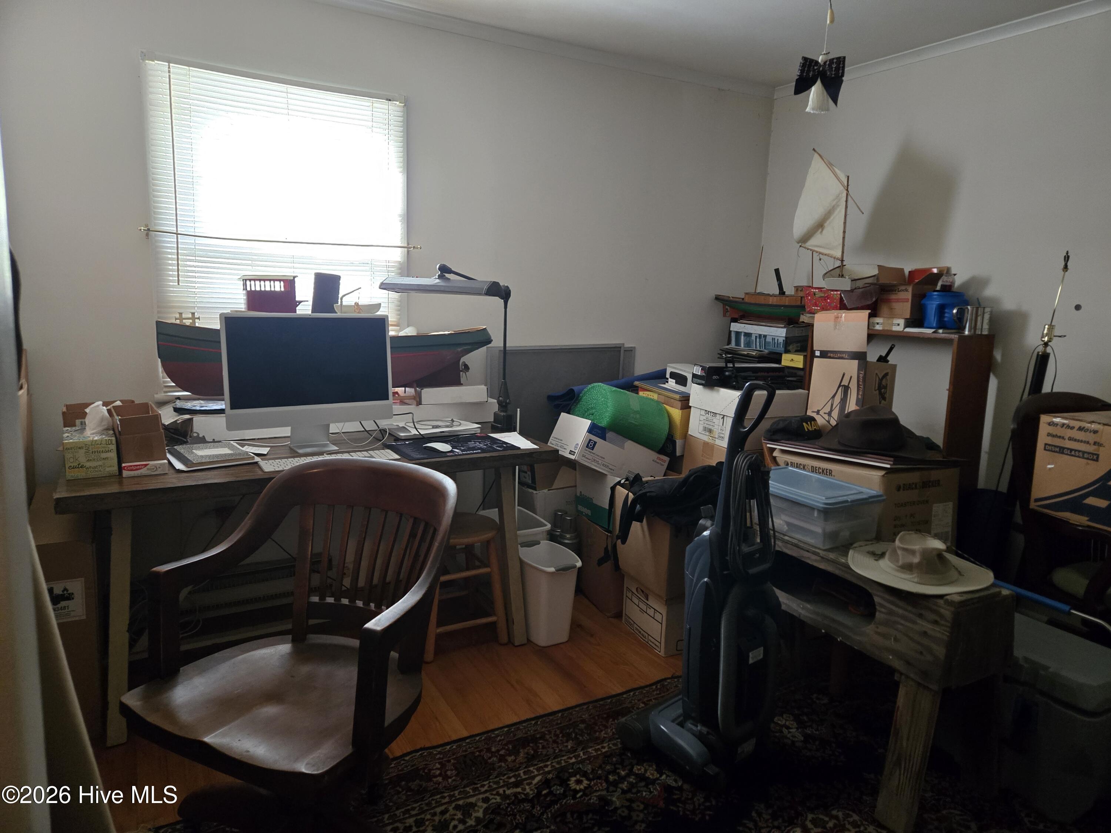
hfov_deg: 73.9
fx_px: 738
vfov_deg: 58.9
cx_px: 556
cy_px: 416
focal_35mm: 23
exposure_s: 1/60
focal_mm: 5.4
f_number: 1.8
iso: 800
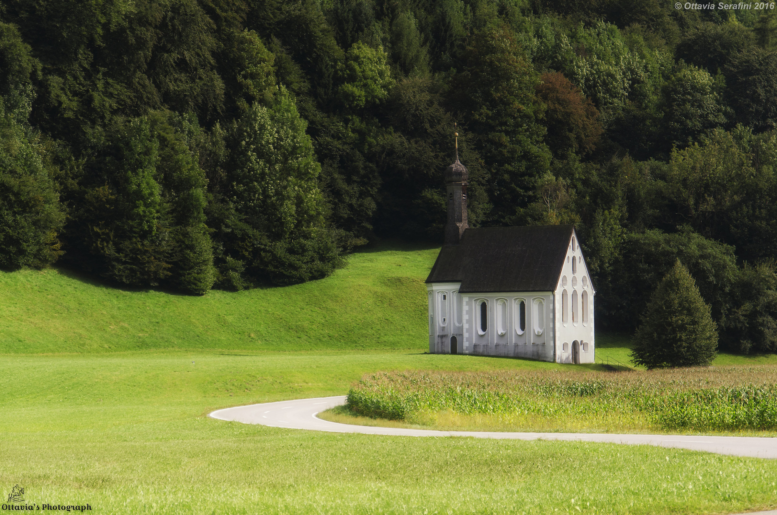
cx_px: 388
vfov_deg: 11.4
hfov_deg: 17.1
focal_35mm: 120
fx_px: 2584
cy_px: 258
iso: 500
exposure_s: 1/1000
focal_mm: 80
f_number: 5.3
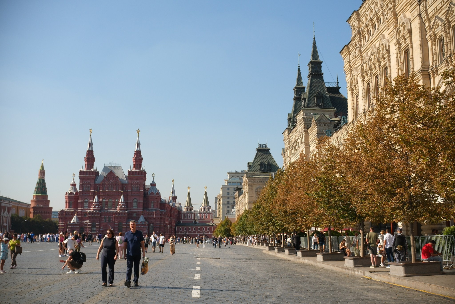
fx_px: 518
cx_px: 228
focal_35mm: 41
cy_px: 152
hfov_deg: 47.4
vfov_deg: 32.6
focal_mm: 27
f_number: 5.6
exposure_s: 1/2700
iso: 640
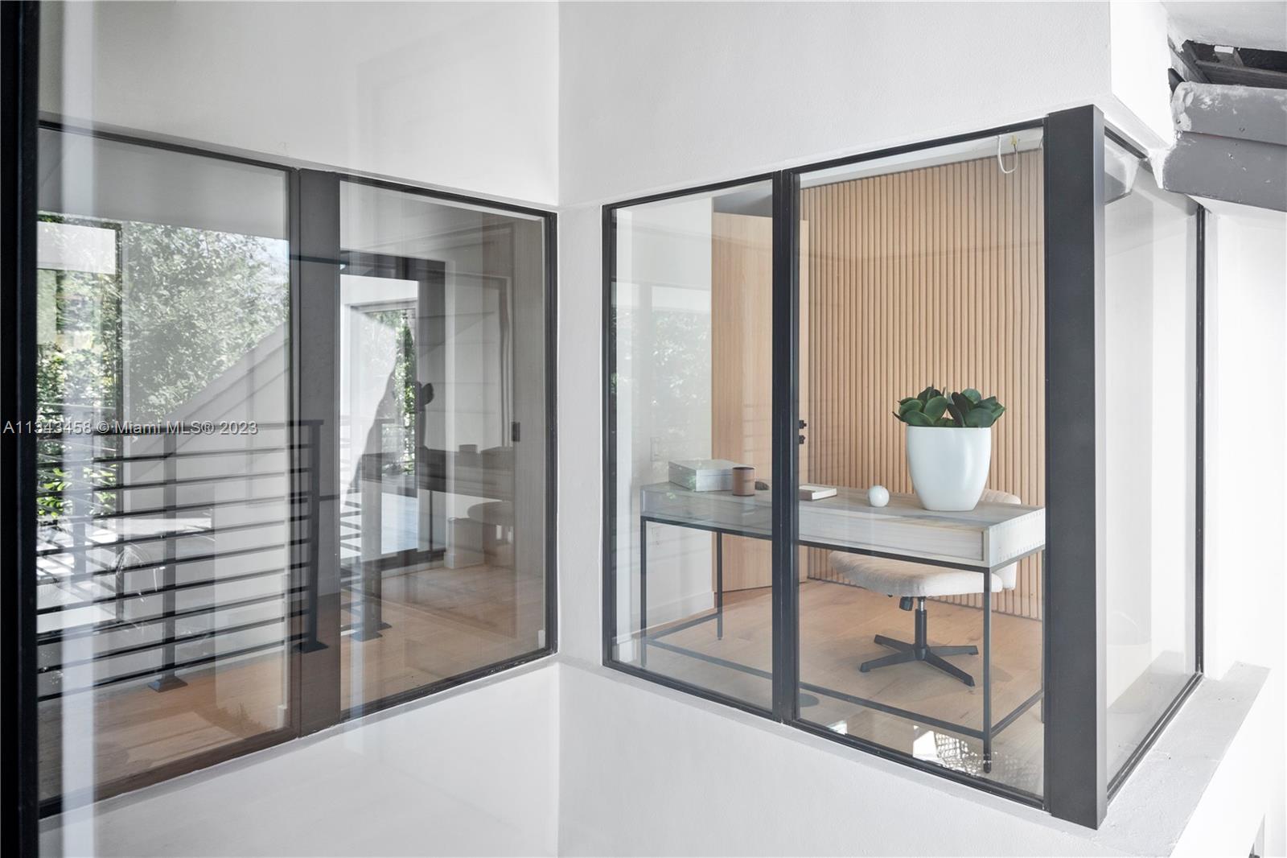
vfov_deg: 53.1
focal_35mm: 24
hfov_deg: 73.8
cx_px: 644
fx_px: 858
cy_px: 429
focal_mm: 24
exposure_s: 1/200
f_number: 3.2
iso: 500
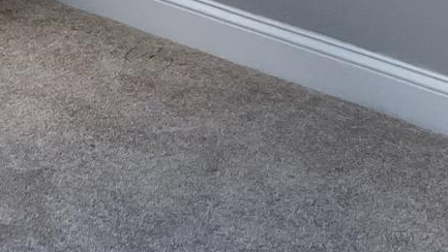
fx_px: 1592
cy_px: -534
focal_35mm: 134
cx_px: -87
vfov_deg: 7.7
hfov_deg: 15.4
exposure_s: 1/121
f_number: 1.6
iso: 100
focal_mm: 5.1
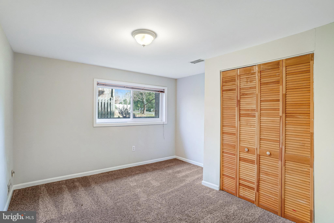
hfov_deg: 93.3
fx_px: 158
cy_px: 112
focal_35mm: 17
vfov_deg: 70.5
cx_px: 167
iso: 1250
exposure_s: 1/13
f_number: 8
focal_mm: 17
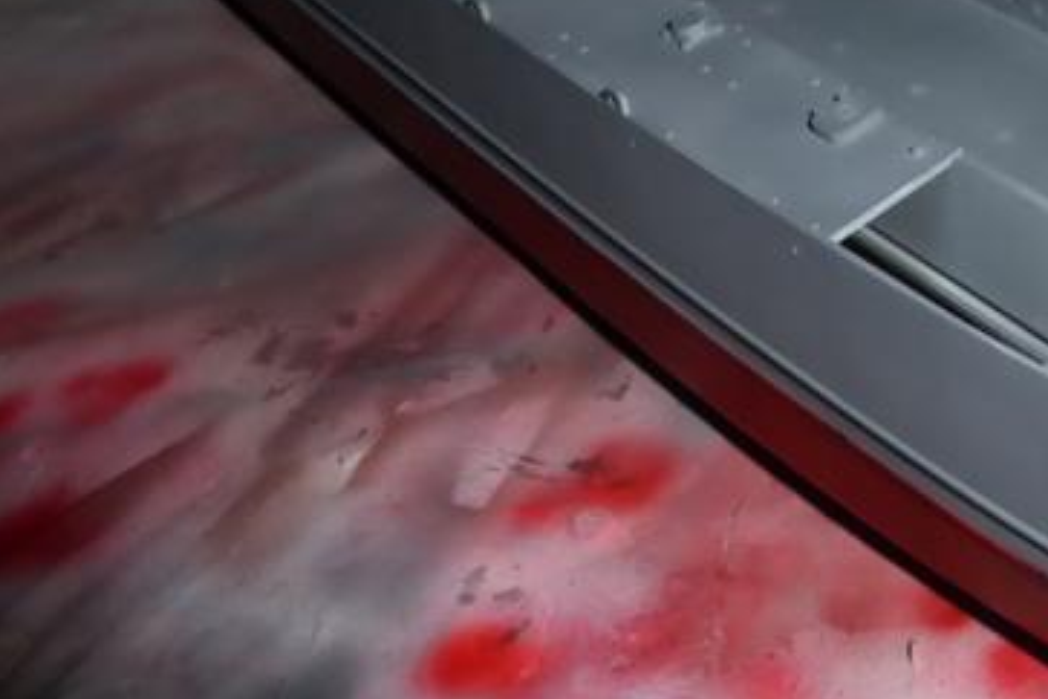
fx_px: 1601
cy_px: 182
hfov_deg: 33.7
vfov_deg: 24.4
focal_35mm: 55
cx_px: 1005
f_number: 8
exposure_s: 1/800
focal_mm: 4.3
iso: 400
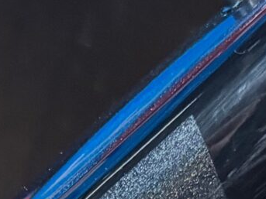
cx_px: -120
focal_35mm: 179
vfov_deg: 7.8
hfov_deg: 10.7
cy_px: 458
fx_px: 1375
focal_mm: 6.76
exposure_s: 1/50
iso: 500
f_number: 1.78
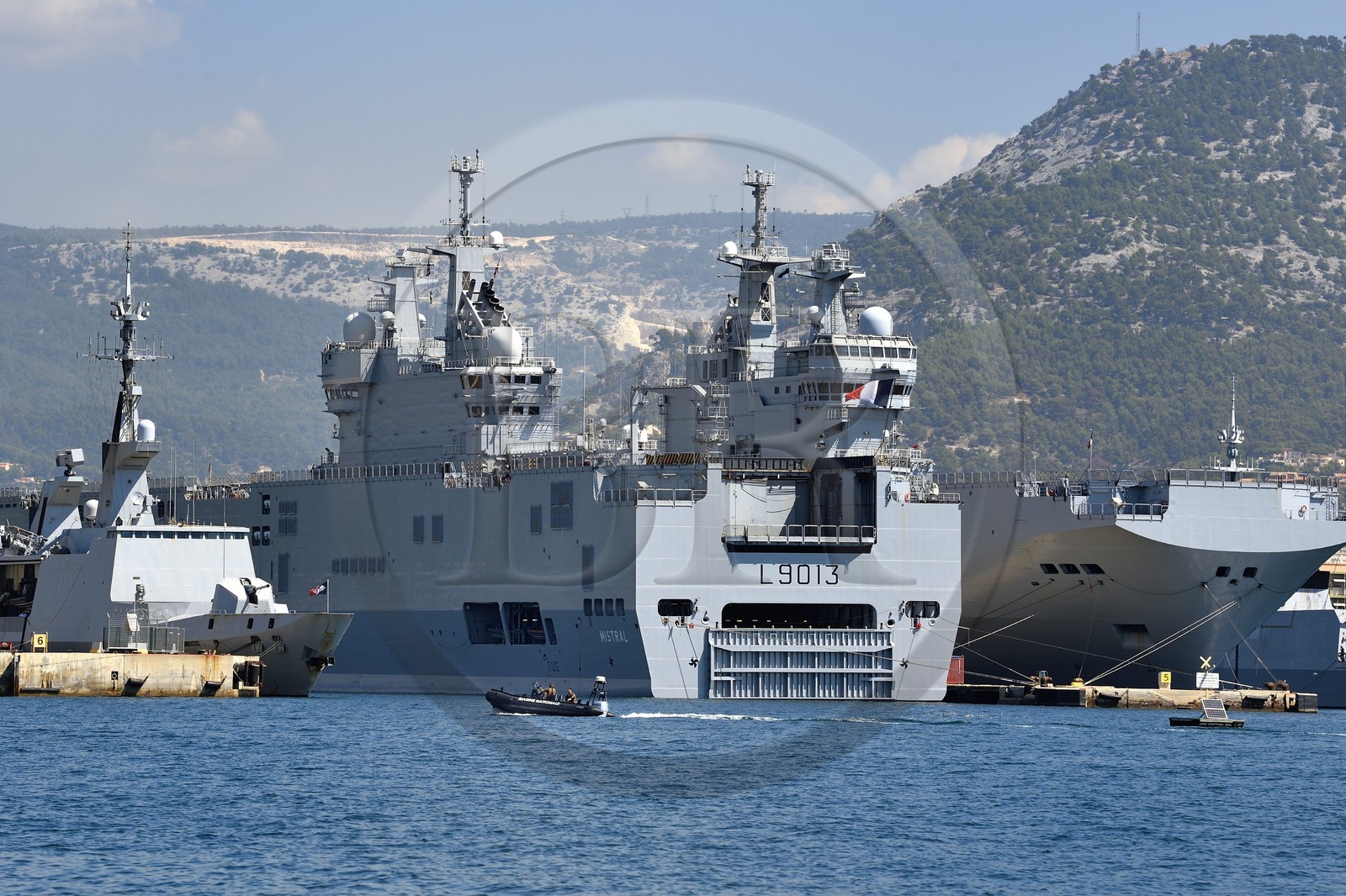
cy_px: 448
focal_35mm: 170
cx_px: 673
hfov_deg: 12.1
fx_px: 6354
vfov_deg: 8.1
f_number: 9
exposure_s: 1/500
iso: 200
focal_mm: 170
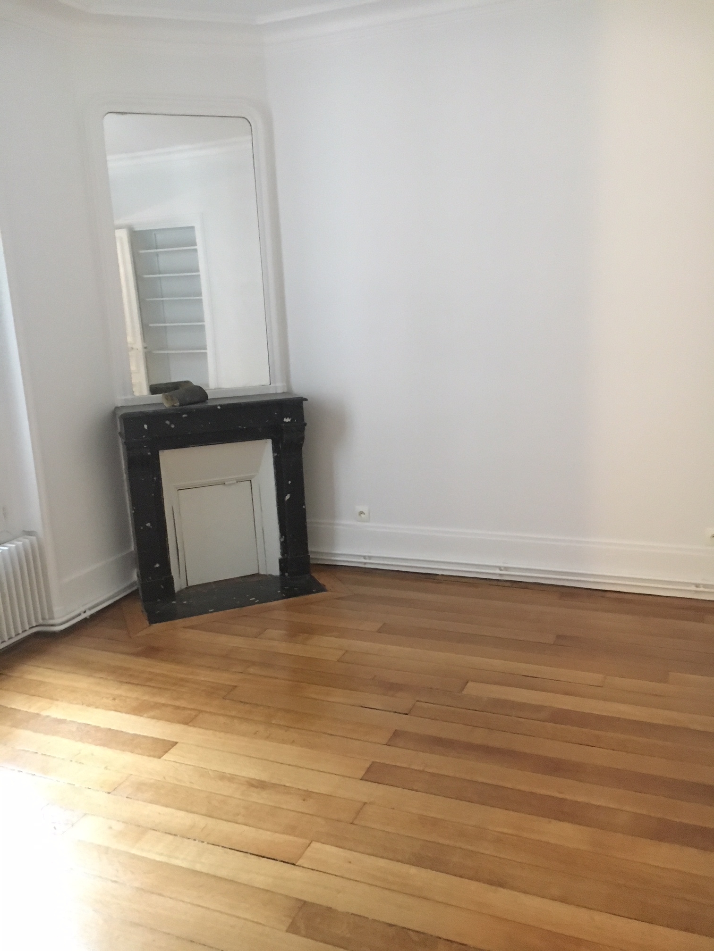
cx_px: 357
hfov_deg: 48.2
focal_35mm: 29
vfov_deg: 61.7
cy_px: 476
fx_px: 798
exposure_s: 1/17
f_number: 2.2
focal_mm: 4.15
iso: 400
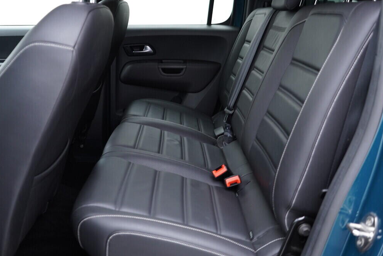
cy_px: 126
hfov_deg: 51.9
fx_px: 394
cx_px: 195
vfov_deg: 36.0
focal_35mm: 37
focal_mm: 24
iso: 400
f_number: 2.8
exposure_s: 1/40
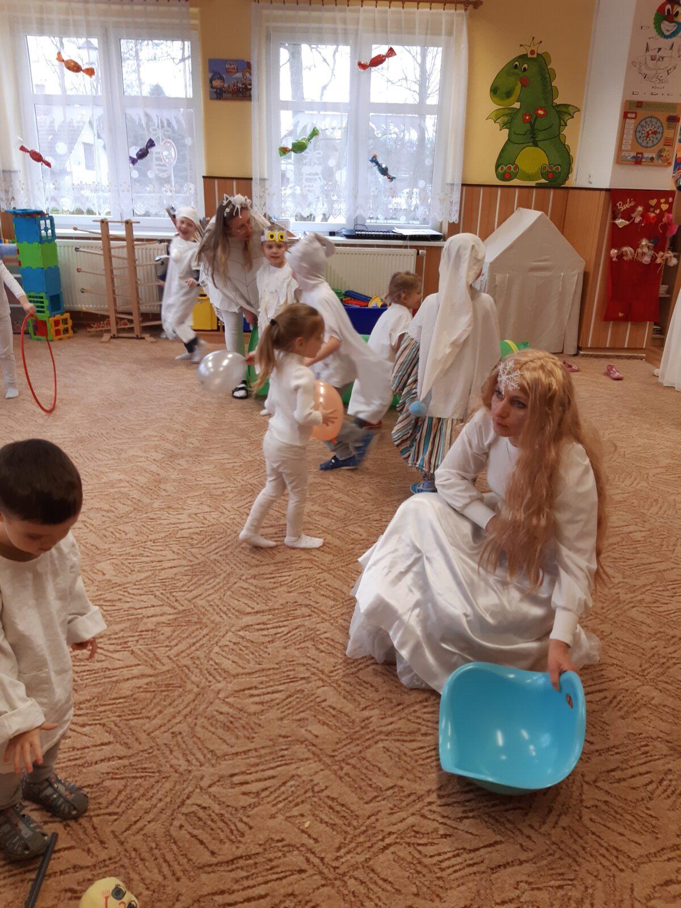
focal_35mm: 26
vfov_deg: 67.3
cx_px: 340
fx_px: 682
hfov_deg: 53.1
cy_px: 454
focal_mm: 3.92
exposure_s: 1/100
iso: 100
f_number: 1.7
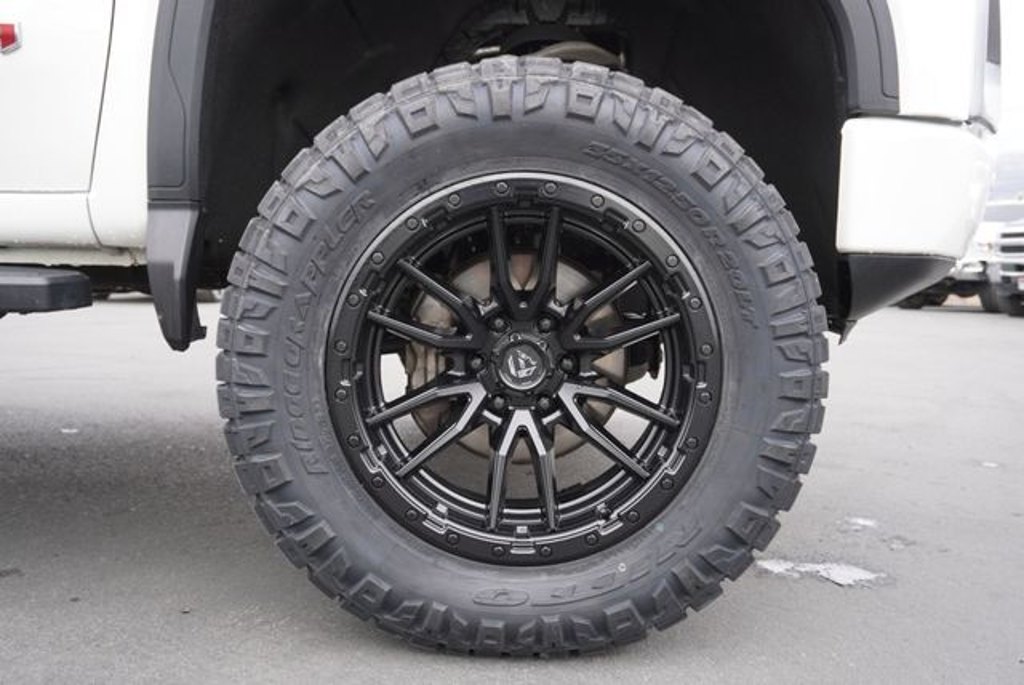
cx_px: 512
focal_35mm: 30
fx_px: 854
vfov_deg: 43.7
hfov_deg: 61.9
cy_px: 342
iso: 100
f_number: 4.5
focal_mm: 20
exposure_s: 1/100
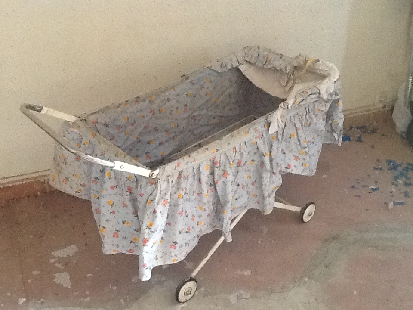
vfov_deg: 32.9
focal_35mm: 44
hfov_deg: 42.9
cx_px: 206
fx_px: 525
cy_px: 155
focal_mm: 2.03
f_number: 2.4
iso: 250
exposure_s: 1/30
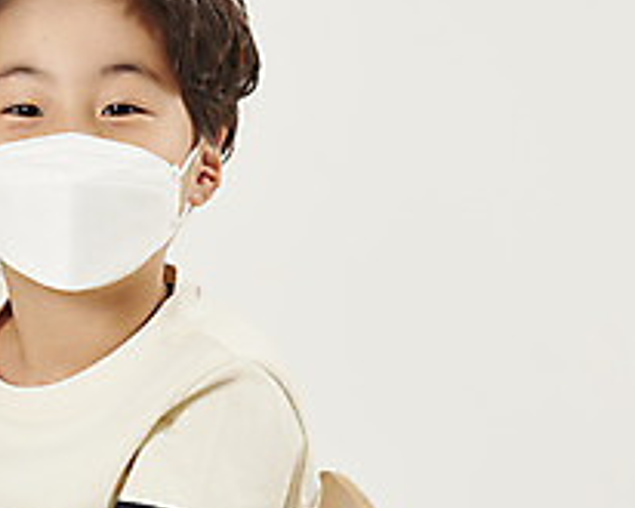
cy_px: 286
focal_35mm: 327
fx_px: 6148
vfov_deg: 4.7
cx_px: -242
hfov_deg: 5.9
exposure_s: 1/125
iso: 125
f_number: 8
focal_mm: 120
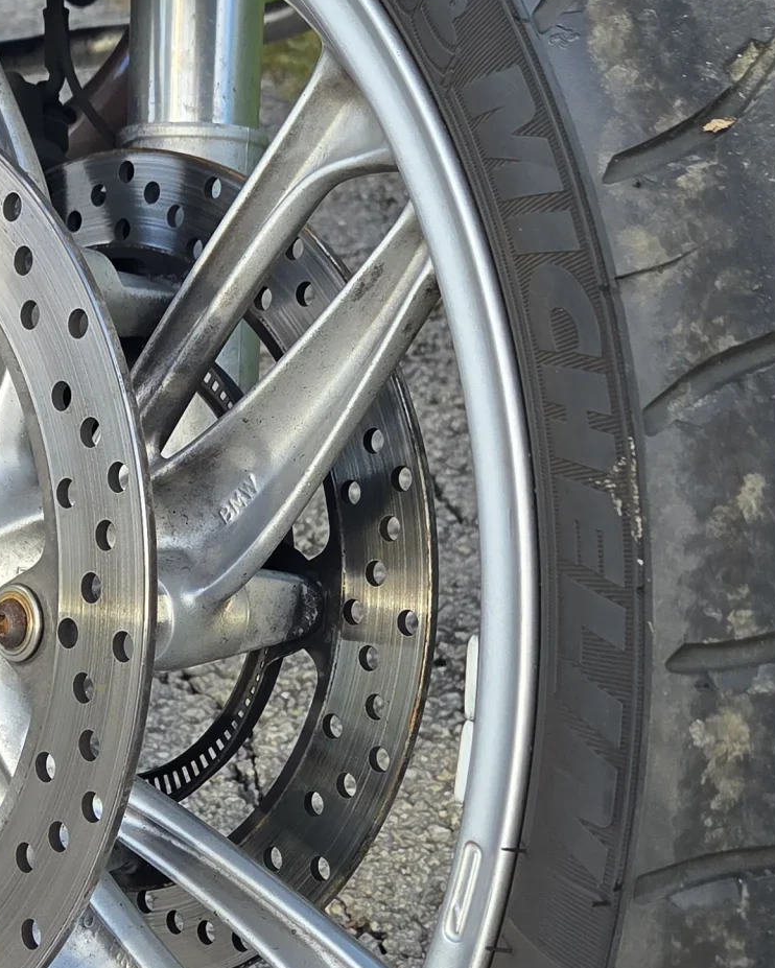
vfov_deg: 30.5
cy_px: 457
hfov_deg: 24.3
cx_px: 188
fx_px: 1777
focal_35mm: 62
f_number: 1.8
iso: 80
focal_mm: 5.4
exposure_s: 1/960
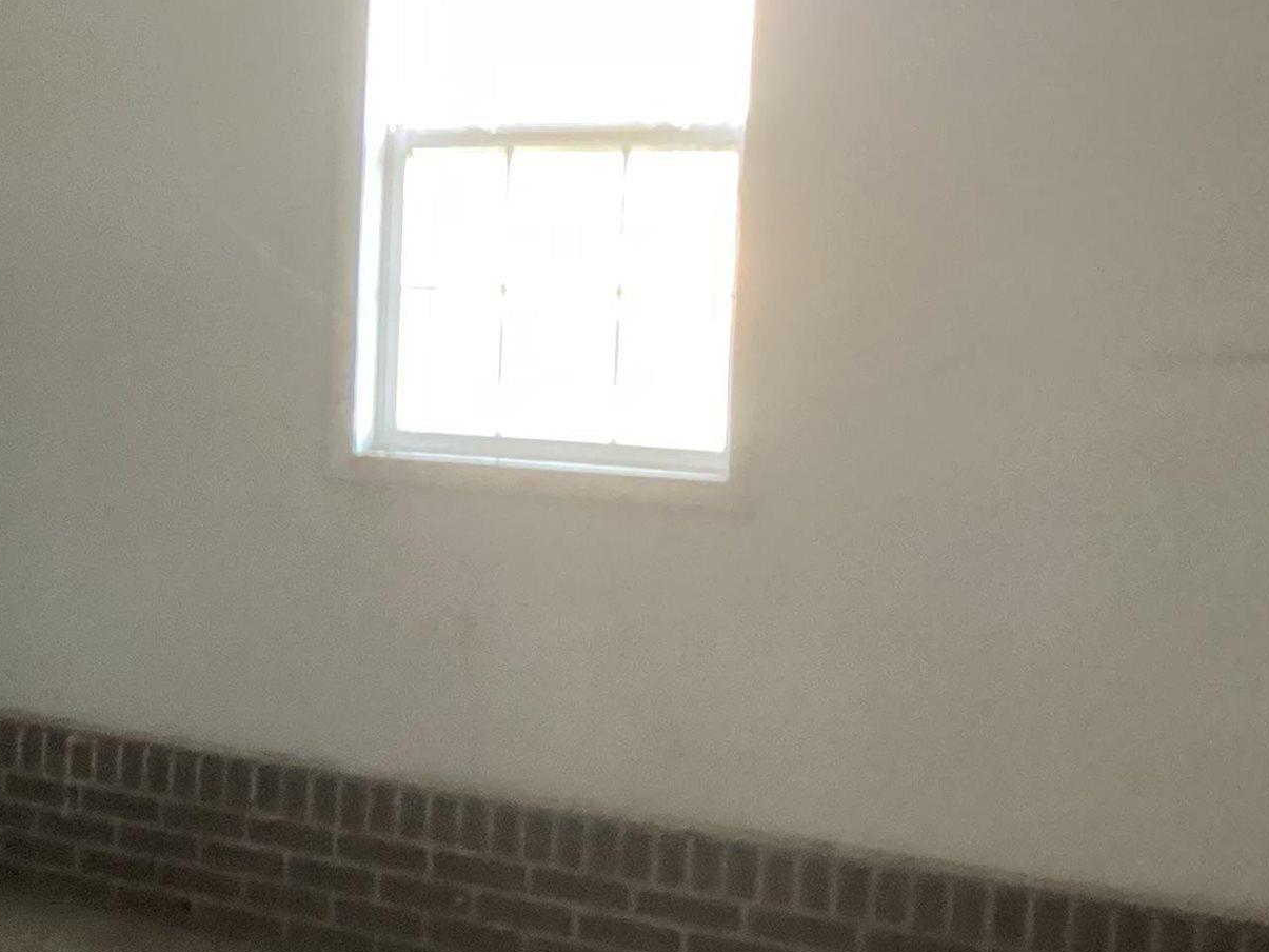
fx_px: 2896
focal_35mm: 79
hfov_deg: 22.6
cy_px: 520
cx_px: -285
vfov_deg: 18.7
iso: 640
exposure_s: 1/30
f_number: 2.4
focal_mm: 3.3
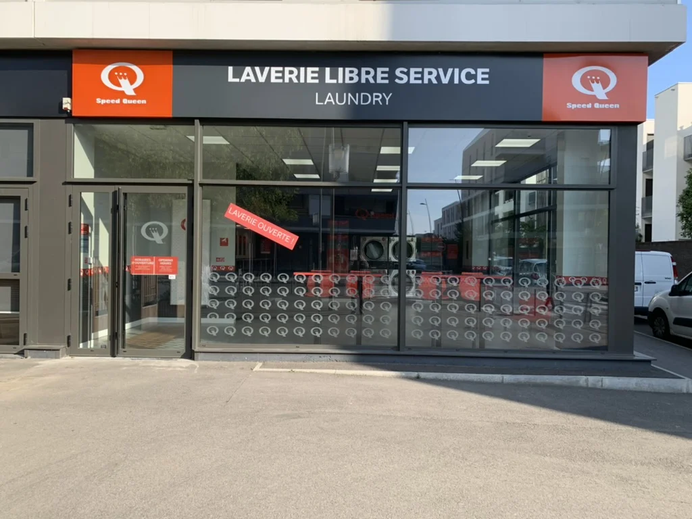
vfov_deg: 53.1
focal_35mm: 26
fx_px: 520
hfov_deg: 67.3
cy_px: 260
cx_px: 346
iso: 25
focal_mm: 4.25
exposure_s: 1/696
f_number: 1.8
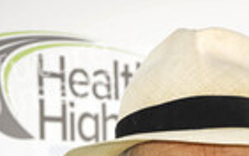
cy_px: 351
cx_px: 217
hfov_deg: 6.0
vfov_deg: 3.7
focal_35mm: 347
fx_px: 2354
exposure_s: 1/200
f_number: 5.6
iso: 200
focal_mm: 120
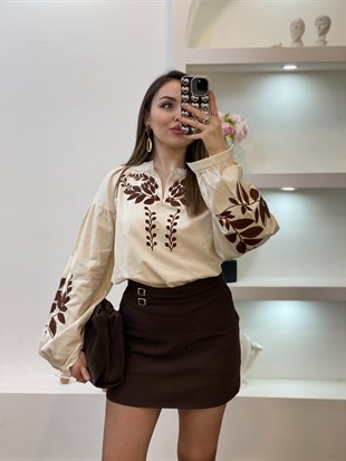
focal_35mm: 52
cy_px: 230
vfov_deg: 36.8
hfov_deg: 28.0
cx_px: 173
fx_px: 693
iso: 80
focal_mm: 6
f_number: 2
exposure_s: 1/100
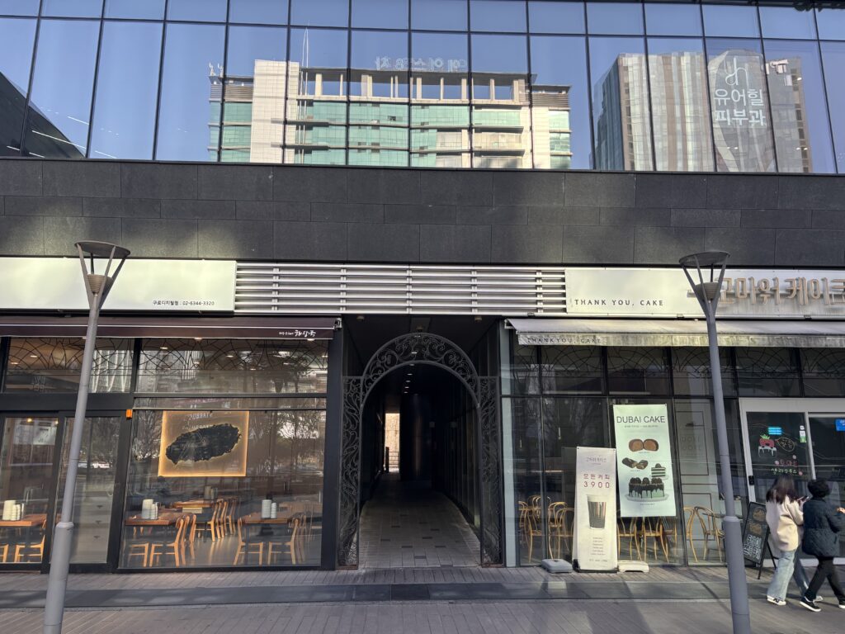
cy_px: 317
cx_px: 422
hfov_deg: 67.3
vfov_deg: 53.1
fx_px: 635
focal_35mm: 26
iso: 50
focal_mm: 5.96
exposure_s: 1/512
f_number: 1.6
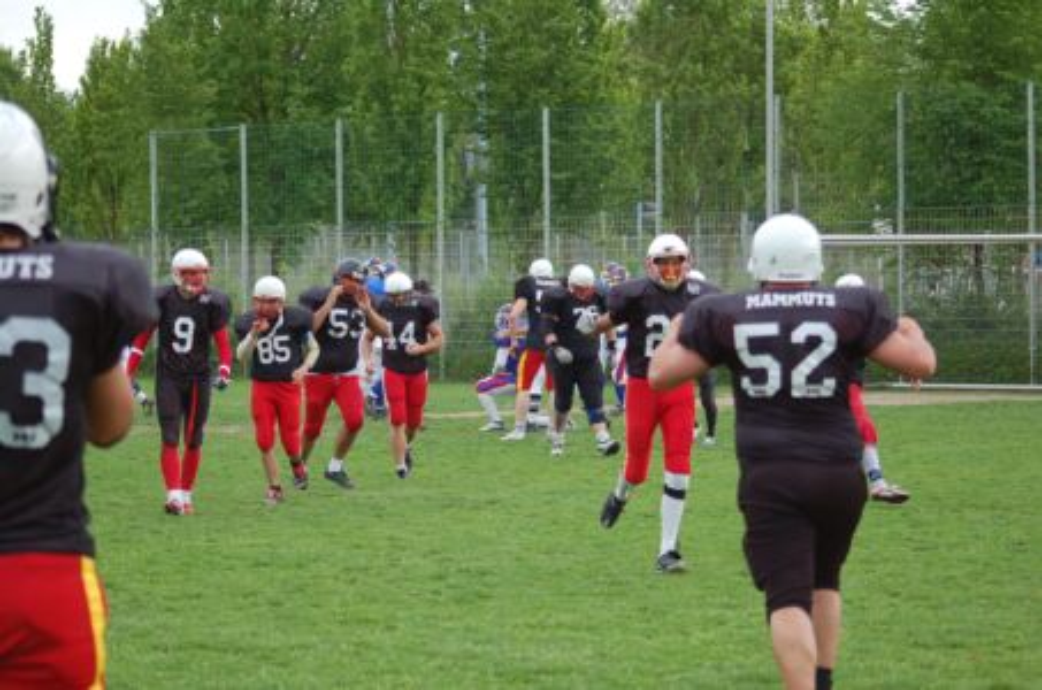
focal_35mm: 105
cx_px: 521
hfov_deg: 19.5
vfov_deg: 13.0
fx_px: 3033
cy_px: 345
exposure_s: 1/1000
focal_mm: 70
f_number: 4
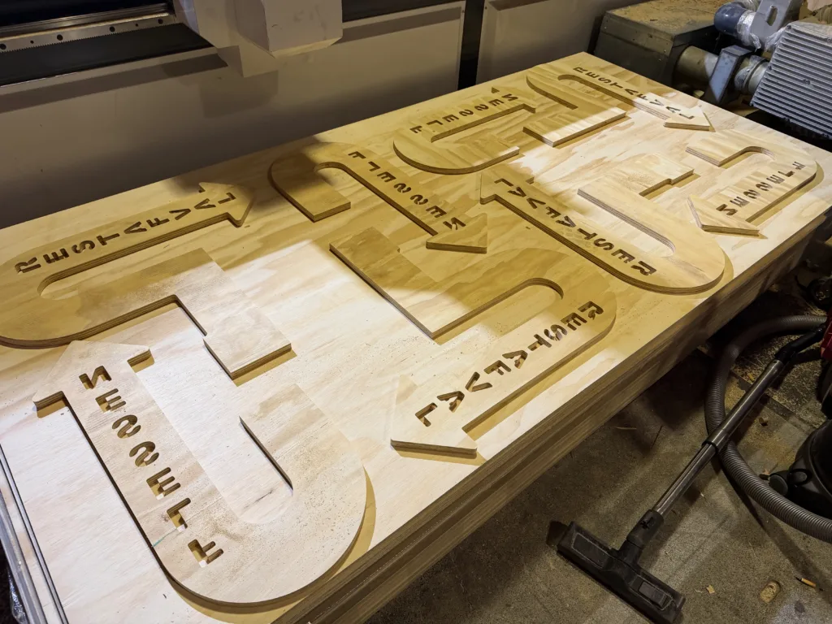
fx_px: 577
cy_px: 312
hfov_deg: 71.6
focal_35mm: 24
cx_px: 416
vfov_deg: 56.8
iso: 200
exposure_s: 1/50
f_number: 1.78
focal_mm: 6.76
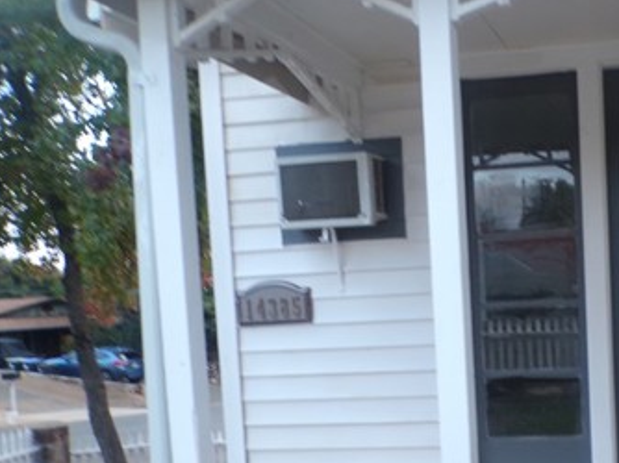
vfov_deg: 30.9
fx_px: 822
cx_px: 589
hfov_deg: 37.7
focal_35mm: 46
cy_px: 348
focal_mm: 4.3
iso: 167
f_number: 3
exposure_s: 1/34
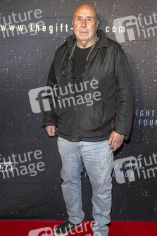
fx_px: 242
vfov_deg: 51.8
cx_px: 85
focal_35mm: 37
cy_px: 132
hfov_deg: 35.9
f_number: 5.6
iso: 800
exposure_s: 1/200
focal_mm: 31
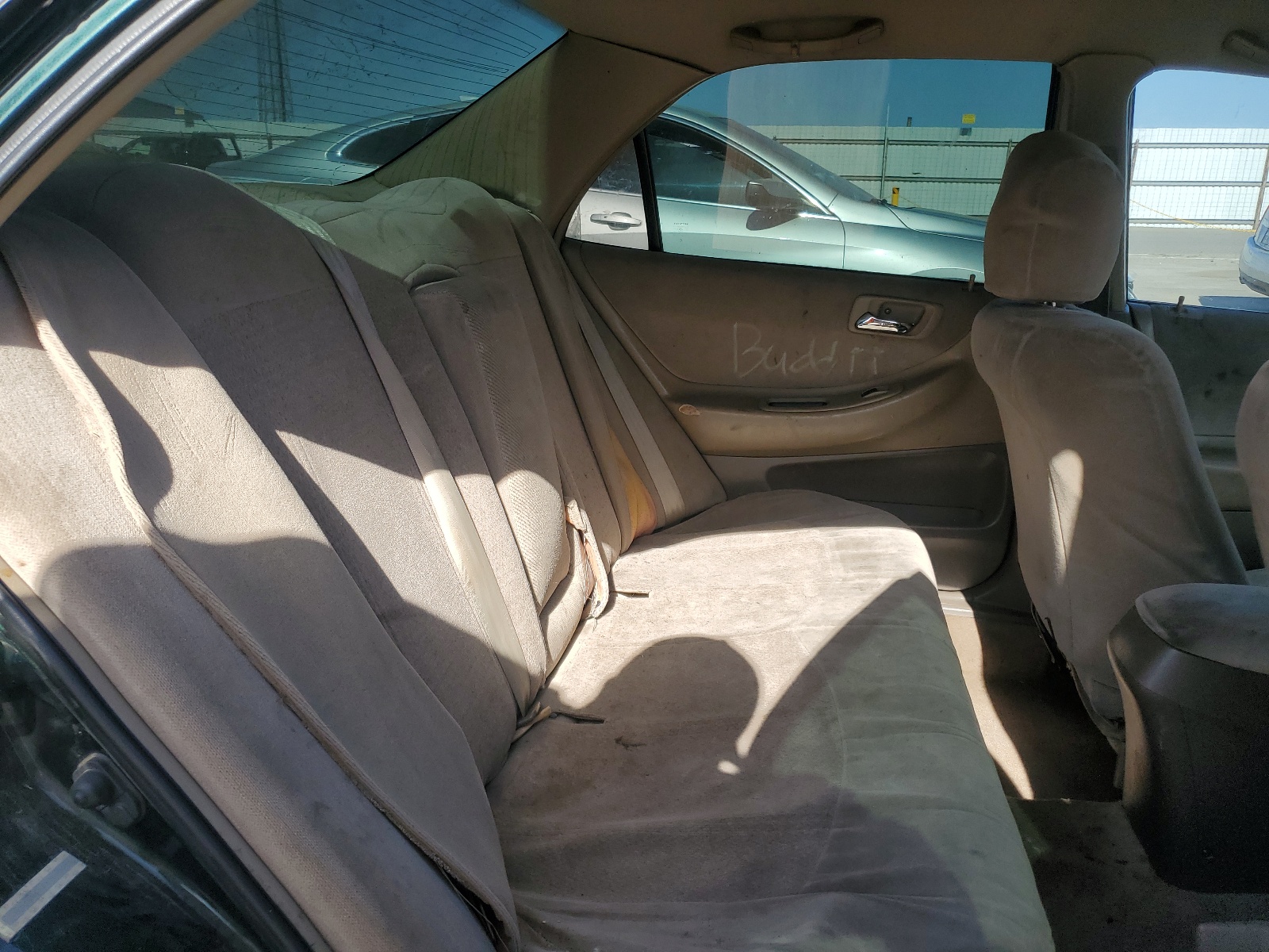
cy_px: 476
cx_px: 634
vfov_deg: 53.1
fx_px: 953
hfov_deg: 67.3
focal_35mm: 26
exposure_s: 1/1000
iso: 50
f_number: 1.5
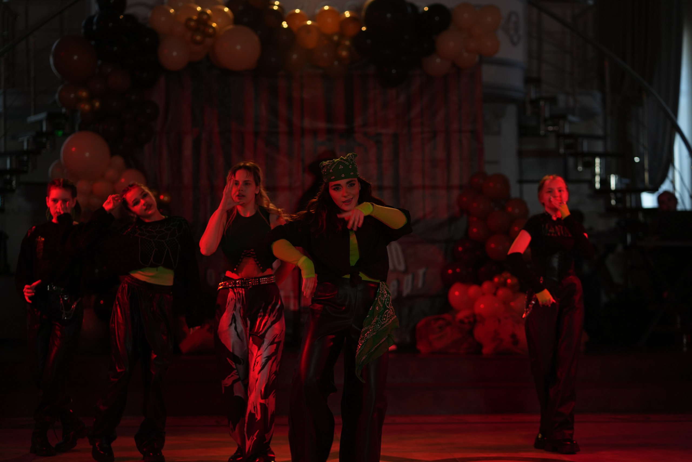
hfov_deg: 23.9
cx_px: 346
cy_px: 231
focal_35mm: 85
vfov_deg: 16.1
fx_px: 1634
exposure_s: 1/400
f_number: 2.2
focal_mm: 85
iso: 800
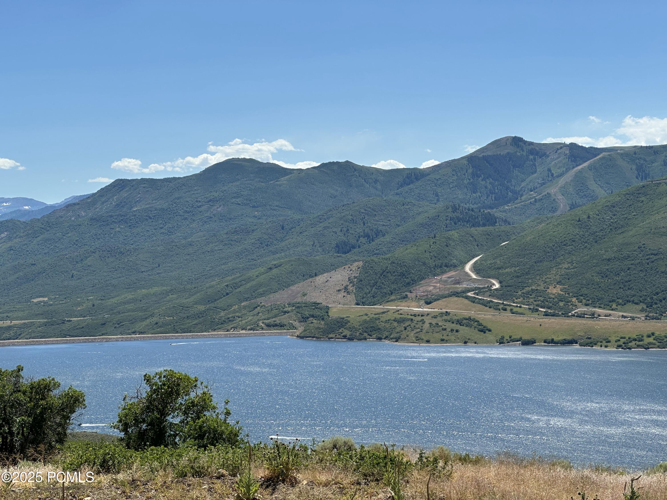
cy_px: 250
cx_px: 334
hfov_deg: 25.3
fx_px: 1484
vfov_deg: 19.1
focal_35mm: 77
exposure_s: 1/1179
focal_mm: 9
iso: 32
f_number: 2.8
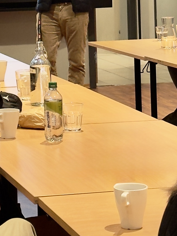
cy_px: -88
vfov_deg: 11.0
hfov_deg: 8.5
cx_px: 35
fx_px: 1186
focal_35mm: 174
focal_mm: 6.76
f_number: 1.78
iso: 50
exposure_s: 1/100
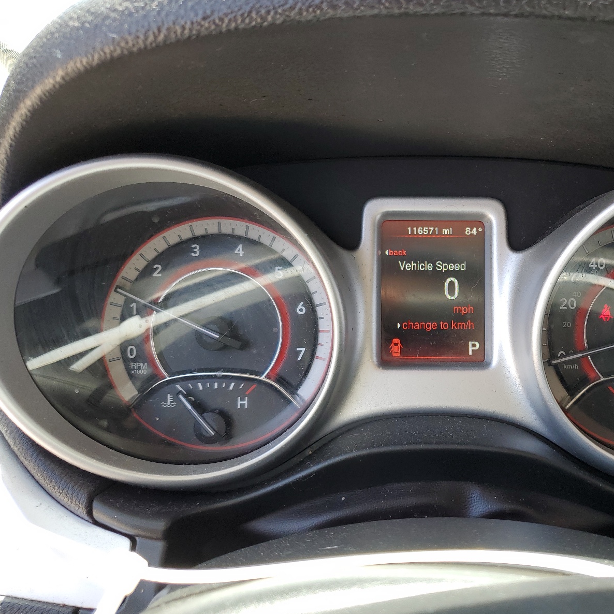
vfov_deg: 52.5
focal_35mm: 31
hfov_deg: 51.6
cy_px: 310
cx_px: 410
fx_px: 622
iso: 50
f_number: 1.5
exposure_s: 1/196
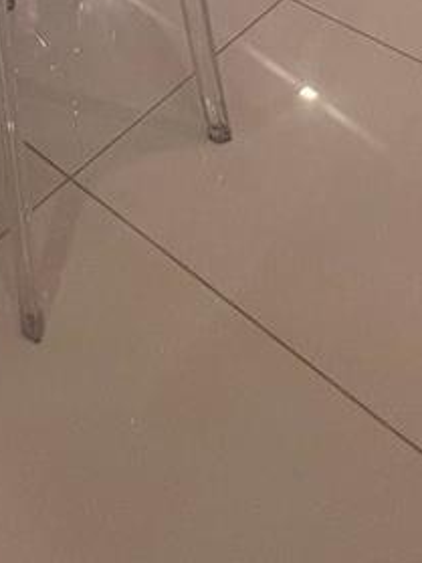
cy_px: -438
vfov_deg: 22.0
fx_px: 911
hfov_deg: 24.9
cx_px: 6
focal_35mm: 56
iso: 80
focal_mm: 1.57
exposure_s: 1/120
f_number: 1.8
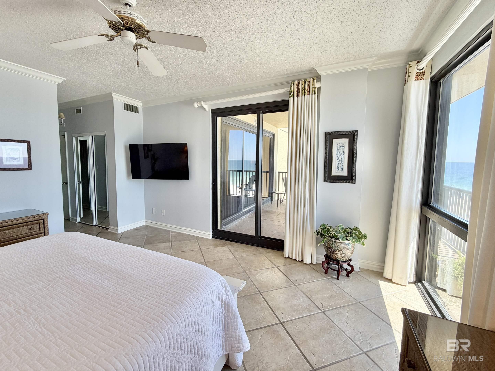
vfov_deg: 81.7
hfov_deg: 98.1
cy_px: 177
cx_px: 237
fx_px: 214
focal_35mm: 15
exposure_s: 1/120
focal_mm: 2.22
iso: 50
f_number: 2.2
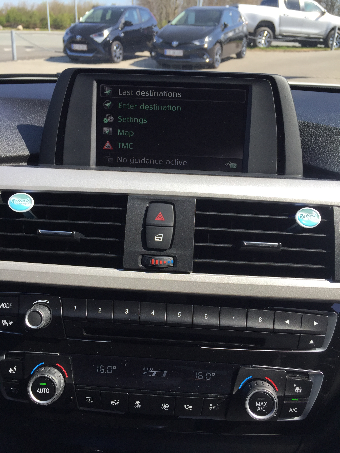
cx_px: 170
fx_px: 380
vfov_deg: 61.7
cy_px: 226
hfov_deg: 48.2
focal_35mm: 29
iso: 32
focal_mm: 4.15
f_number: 2.2
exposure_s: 1/694
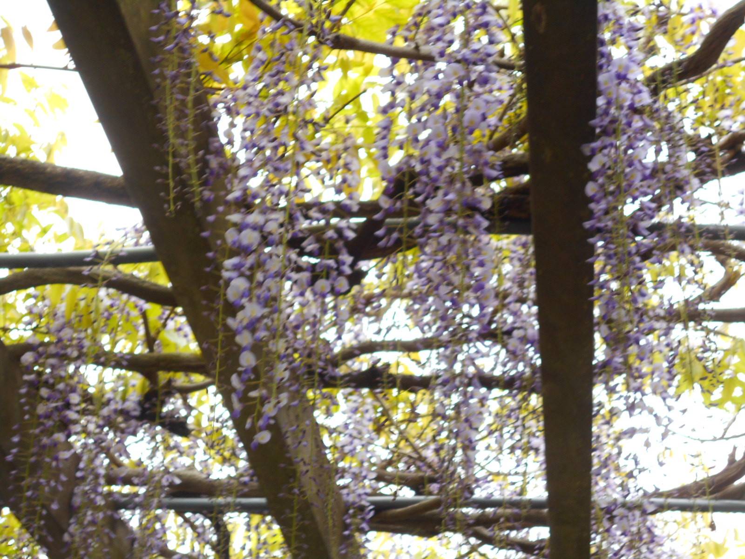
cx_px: 372
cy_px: 280
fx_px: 1636
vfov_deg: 19.4
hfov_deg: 25.7
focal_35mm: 76
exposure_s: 1/30
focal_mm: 13.5
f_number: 5.8
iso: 110
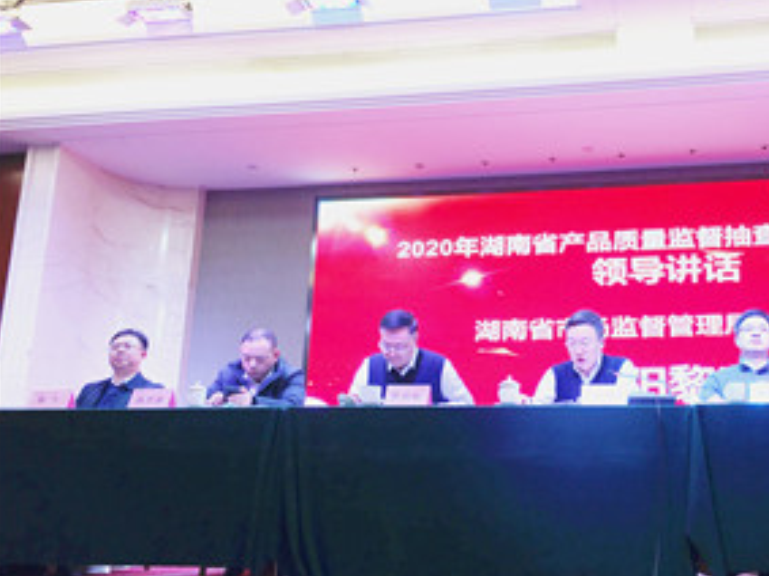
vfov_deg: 35.1
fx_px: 910
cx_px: 538
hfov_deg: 44.8
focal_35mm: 41
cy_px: 288
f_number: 2.2
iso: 32
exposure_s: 1/50
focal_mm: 4.15
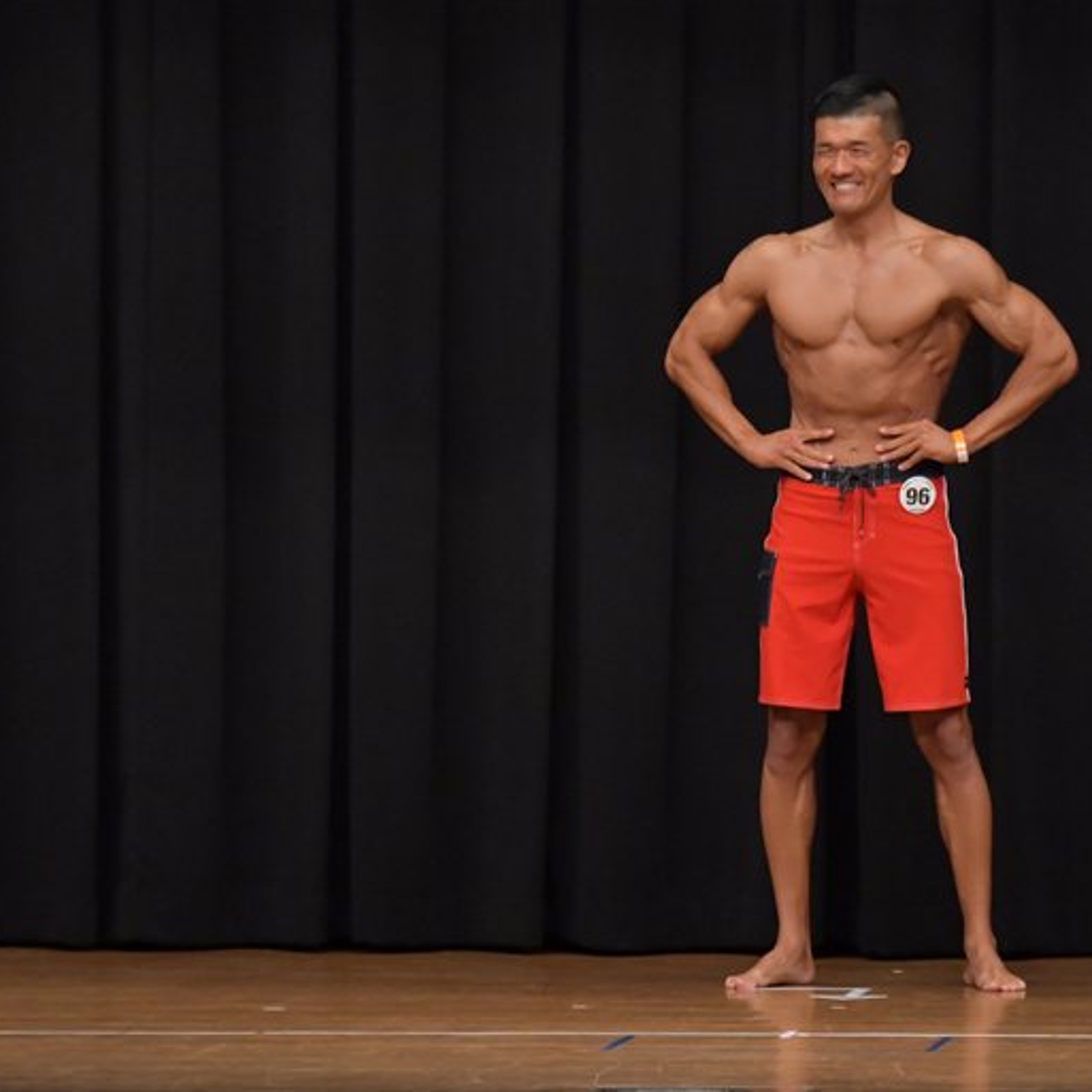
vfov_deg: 6.1
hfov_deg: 6.1
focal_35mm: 289
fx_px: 10315
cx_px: 778
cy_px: 545
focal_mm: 150
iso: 6400
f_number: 5.6
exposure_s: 1/400
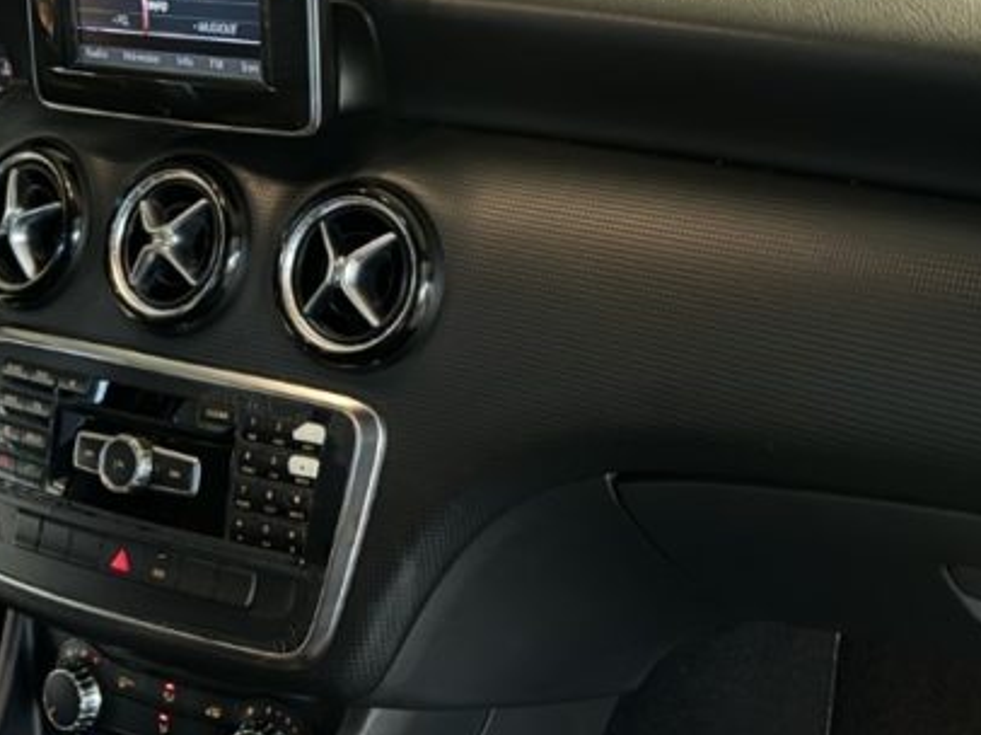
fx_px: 2011
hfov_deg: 27.4
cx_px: 464
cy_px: 162
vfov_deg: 20.5
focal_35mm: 71
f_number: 1.78
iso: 2000
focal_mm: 6.76
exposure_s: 1/25
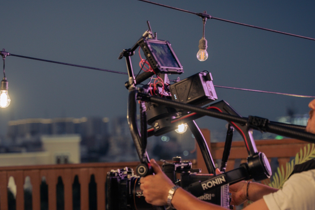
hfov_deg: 13.2
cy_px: 194
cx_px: 103
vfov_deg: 8.8
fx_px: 1357
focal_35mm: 155
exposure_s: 1/125
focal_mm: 70
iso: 1600
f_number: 2.8
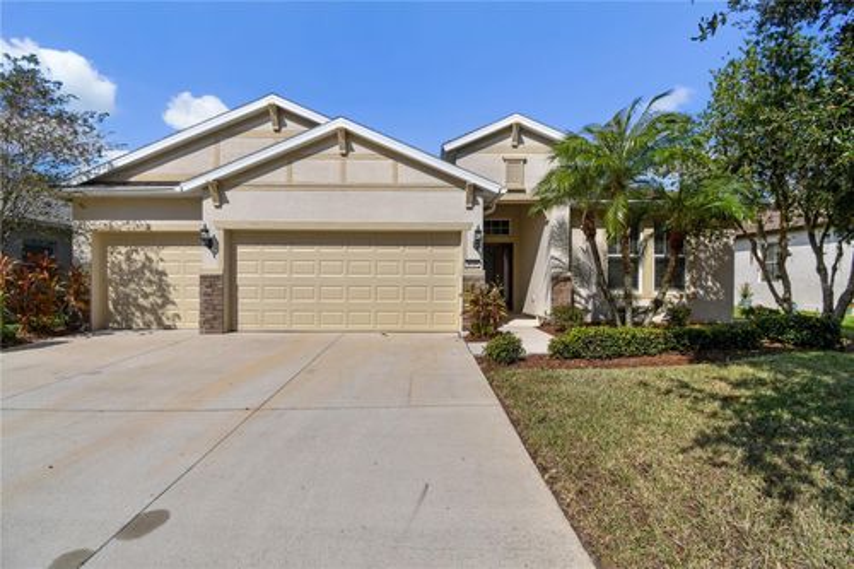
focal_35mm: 15
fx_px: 356
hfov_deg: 100.4
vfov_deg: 77.3
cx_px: 427
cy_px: 284
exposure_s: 1/800
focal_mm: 10
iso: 100
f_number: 7.1
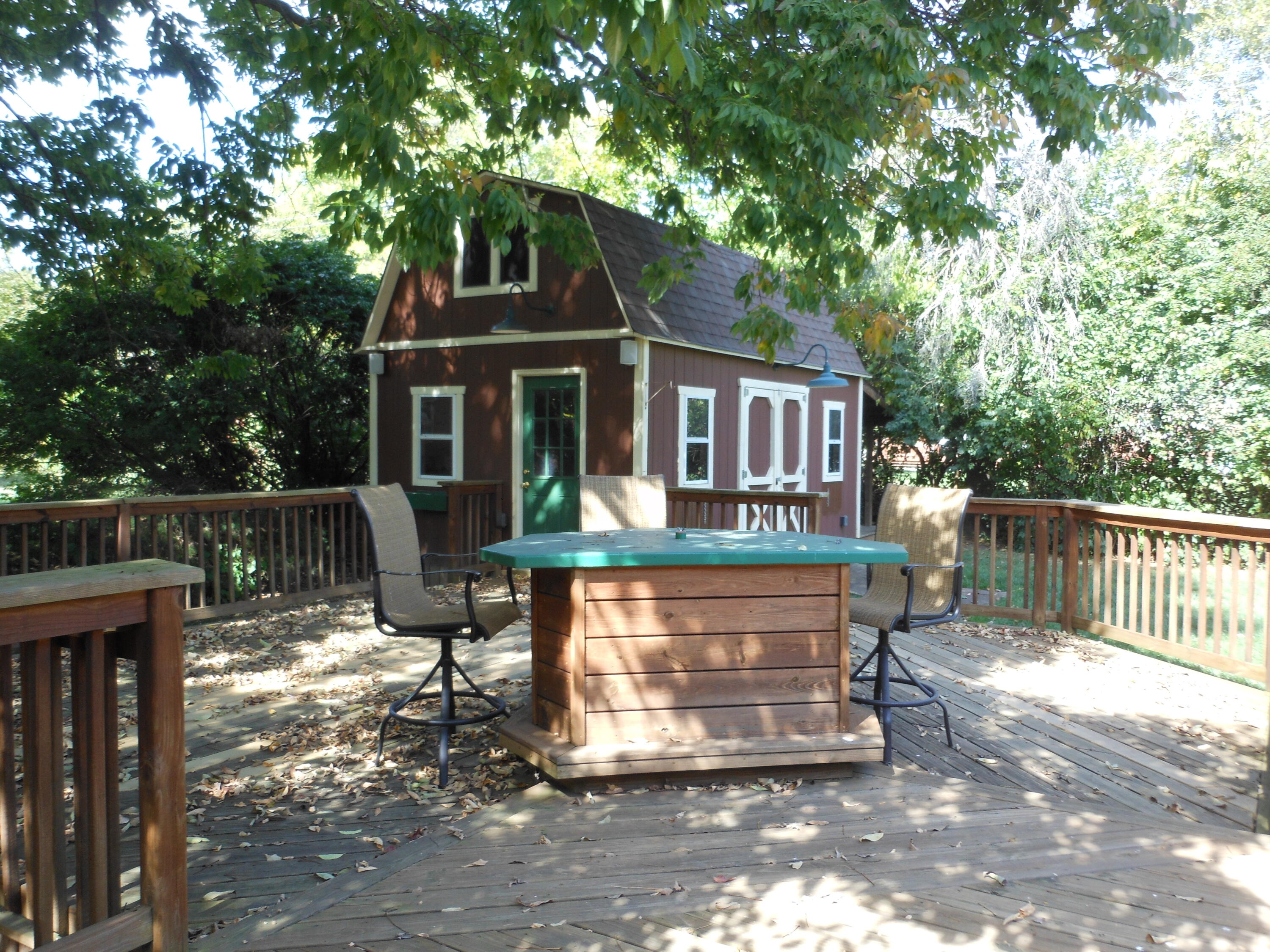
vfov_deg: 49.7
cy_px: 476
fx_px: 1027
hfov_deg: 63.4
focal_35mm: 28
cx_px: 635
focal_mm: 5
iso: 80
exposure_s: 1/60
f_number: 3.7
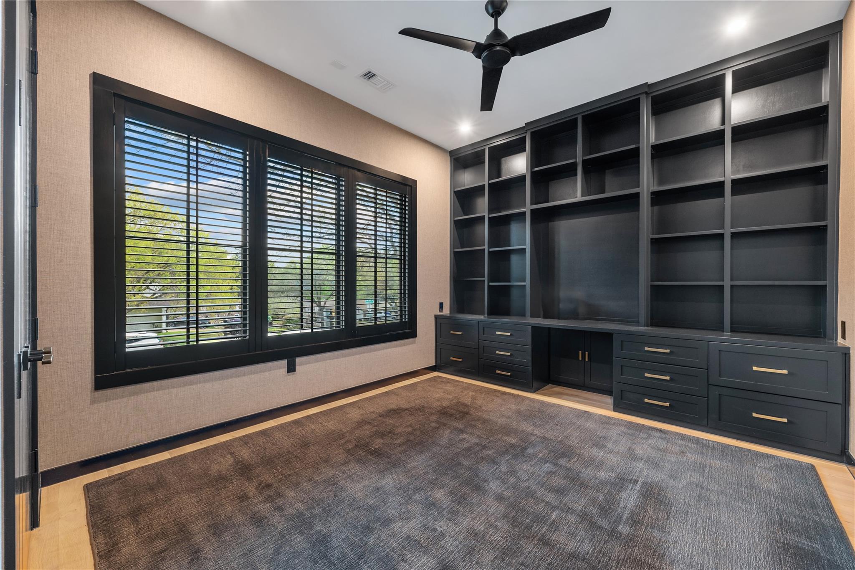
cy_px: 285
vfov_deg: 81.2
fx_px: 332
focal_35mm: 14
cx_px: 428
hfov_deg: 104.3
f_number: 8
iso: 250
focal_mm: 14
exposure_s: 2
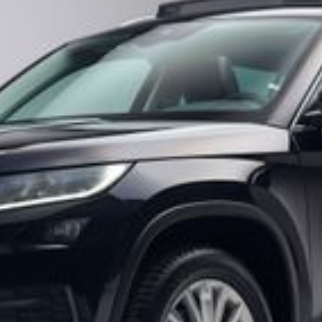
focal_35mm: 150
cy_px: 198
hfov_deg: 11.6
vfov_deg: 11.6
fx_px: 1579
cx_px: 200
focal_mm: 50
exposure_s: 1/13
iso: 100
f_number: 4
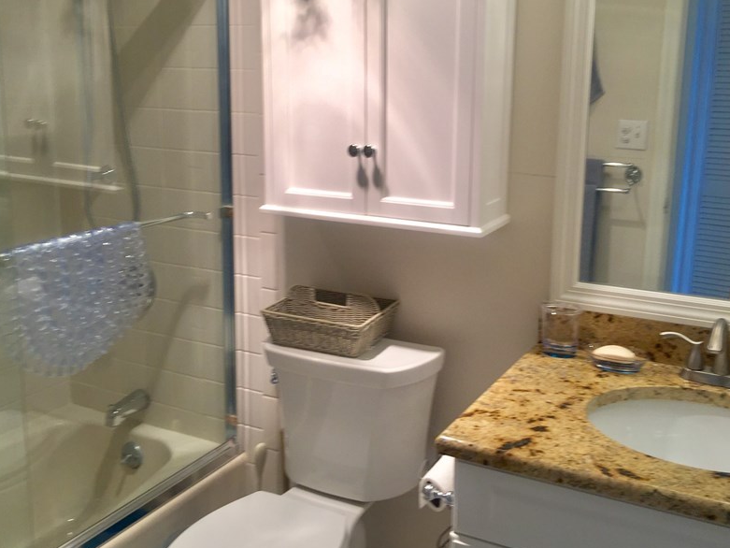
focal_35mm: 38
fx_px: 801
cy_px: 239
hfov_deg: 48.9
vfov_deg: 37.7
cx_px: 401
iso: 32
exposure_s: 1/60
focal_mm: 4.15
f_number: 2.2
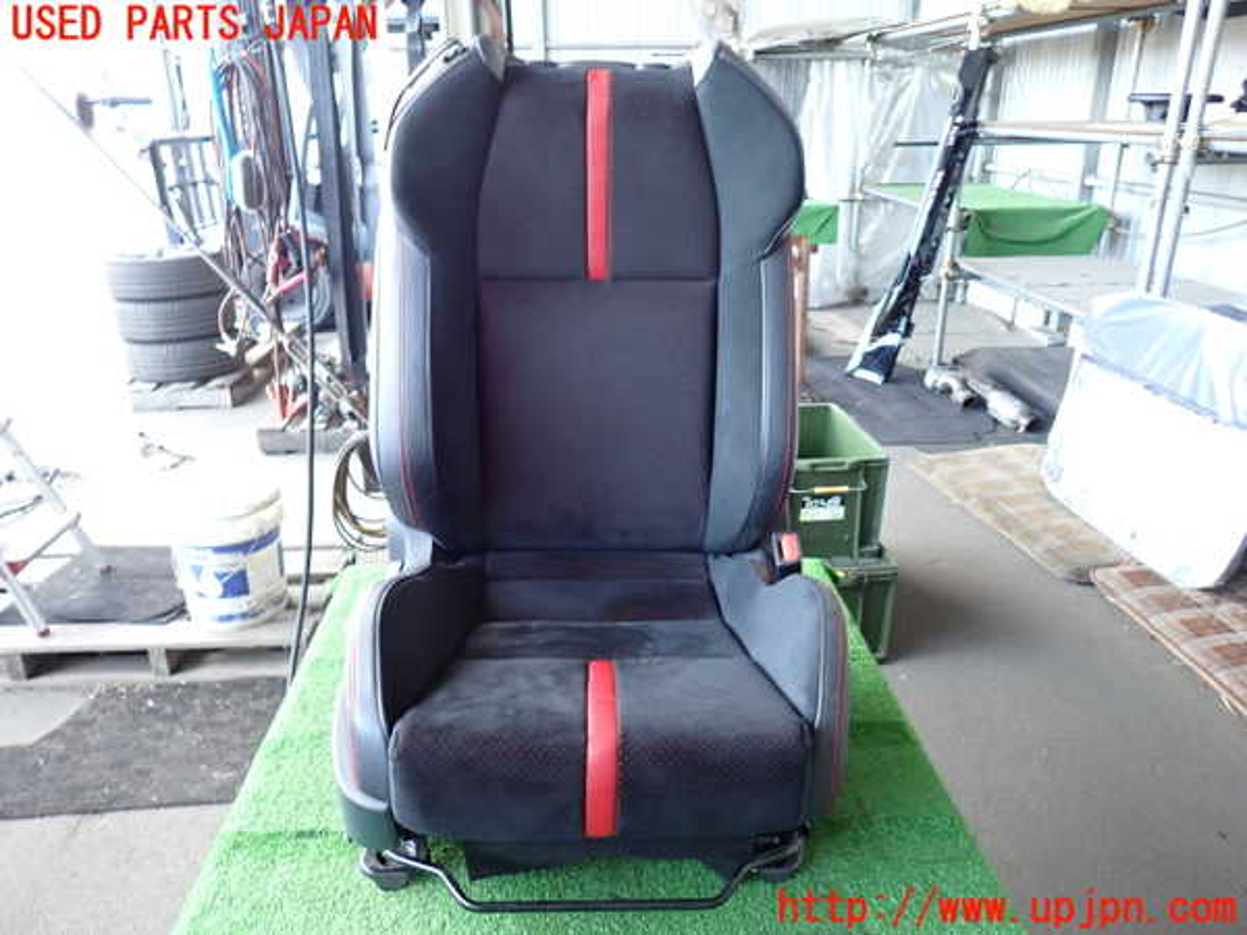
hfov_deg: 69.4
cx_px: 624
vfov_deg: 54.9
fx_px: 901
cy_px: 468
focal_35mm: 25
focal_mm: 4.5
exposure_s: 1/30
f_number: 2
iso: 250
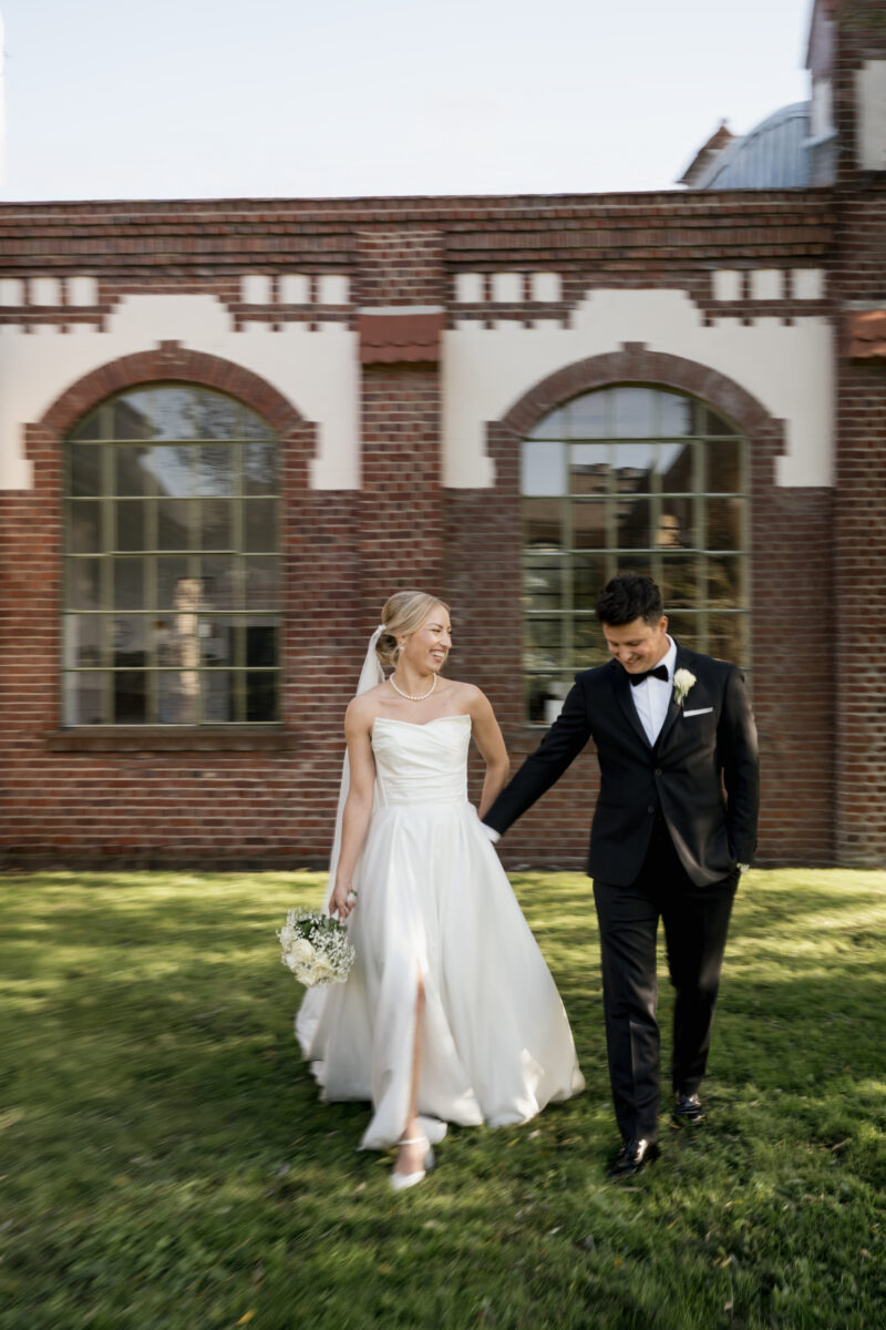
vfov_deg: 54.4
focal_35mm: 35
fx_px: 1292
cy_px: 665
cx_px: 443
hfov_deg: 37.9
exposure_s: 1/13
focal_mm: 35
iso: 100
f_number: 13
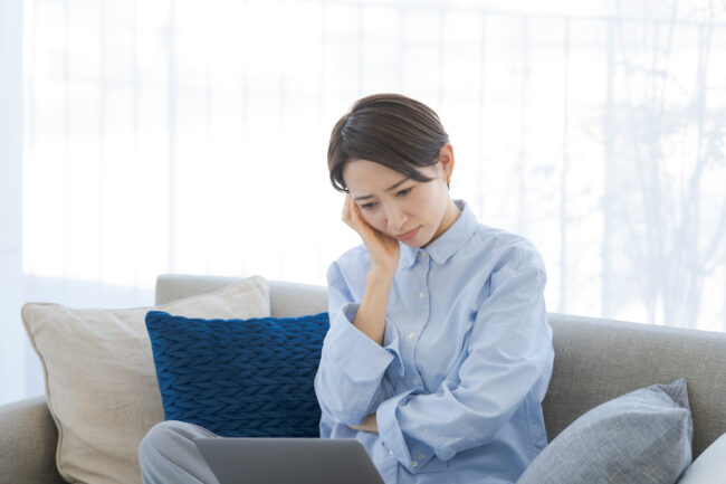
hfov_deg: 15.2
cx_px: 363
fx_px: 2722
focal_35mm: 135
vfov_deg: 10.2
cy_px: 242
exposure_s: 1/160
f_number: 3.2
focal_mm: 135
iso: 250
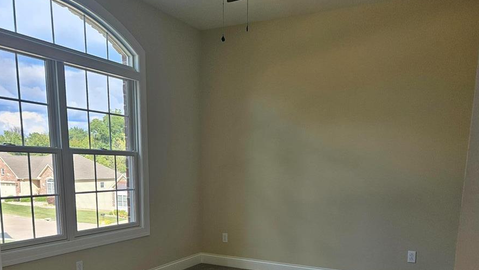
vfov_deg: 32.9
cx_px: 237
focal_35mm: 34
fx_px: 432
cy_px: 242
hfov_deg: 58.0
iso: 80
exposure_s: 1/207
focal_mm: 5.4
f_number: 1.8
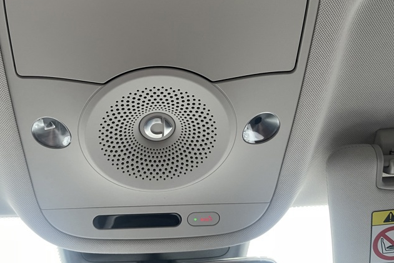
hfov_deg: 56.7
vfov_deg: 39.7
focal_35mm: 33
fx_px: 361
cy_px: 98
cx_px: 154
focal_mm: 5.1
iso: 320
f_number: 1.6
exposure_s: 1/59
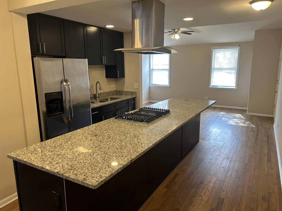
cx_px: 141
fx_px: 212
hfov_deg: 67.3
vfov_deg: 53.1
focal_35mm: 26
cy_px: 106
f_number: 1.5
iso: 100
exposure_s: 1/60
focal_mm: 5.7
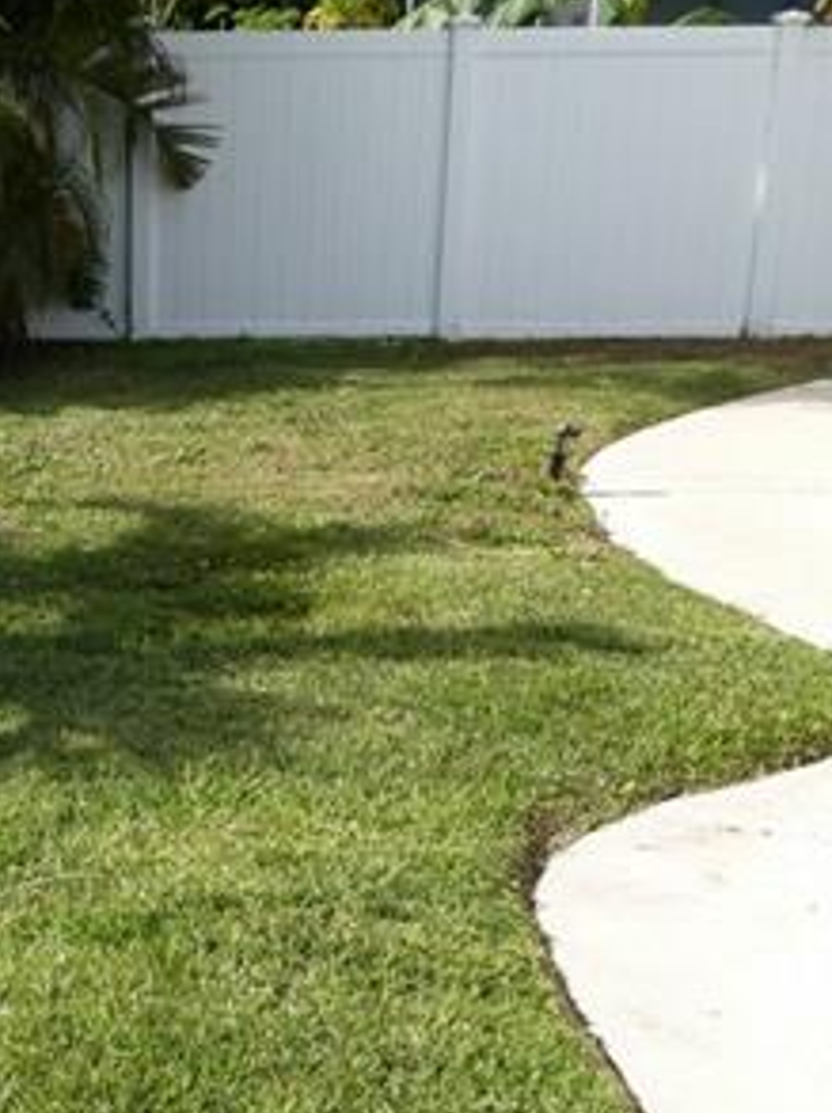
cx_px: -68
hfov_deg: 22.1
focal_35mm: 63
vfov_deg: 30.0
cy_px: 893
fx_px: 2023
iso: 100
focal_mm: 4.3
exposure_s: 1/320
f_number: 4
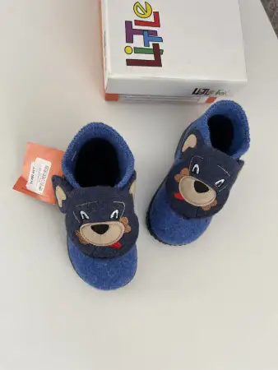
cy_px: 185
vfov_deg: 67.3
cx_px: 139
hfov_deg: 53.1
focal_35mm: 26
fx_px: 278
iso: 100
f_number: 1.6
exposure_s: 1/121
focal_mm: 5.1
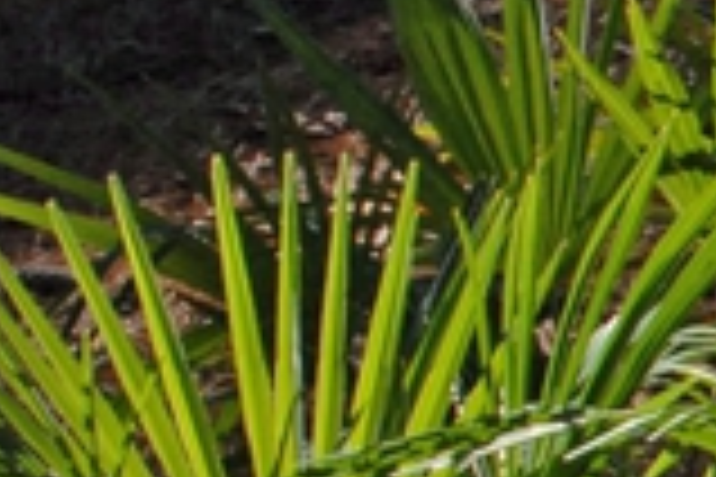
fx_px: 6145
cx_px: 2044
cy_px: 335
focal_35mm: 309
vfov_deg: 4.4
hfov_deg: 6.2
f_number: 8
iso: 400
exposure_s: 1/250
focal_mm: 32
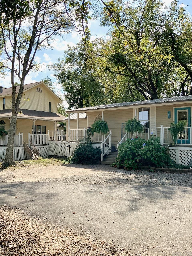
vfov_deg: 61.7
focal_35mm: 29
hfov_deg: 48.2
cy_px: 128
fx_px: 214
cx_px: 96
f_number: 1.8
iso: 16
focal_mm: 3
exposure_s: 1/1279
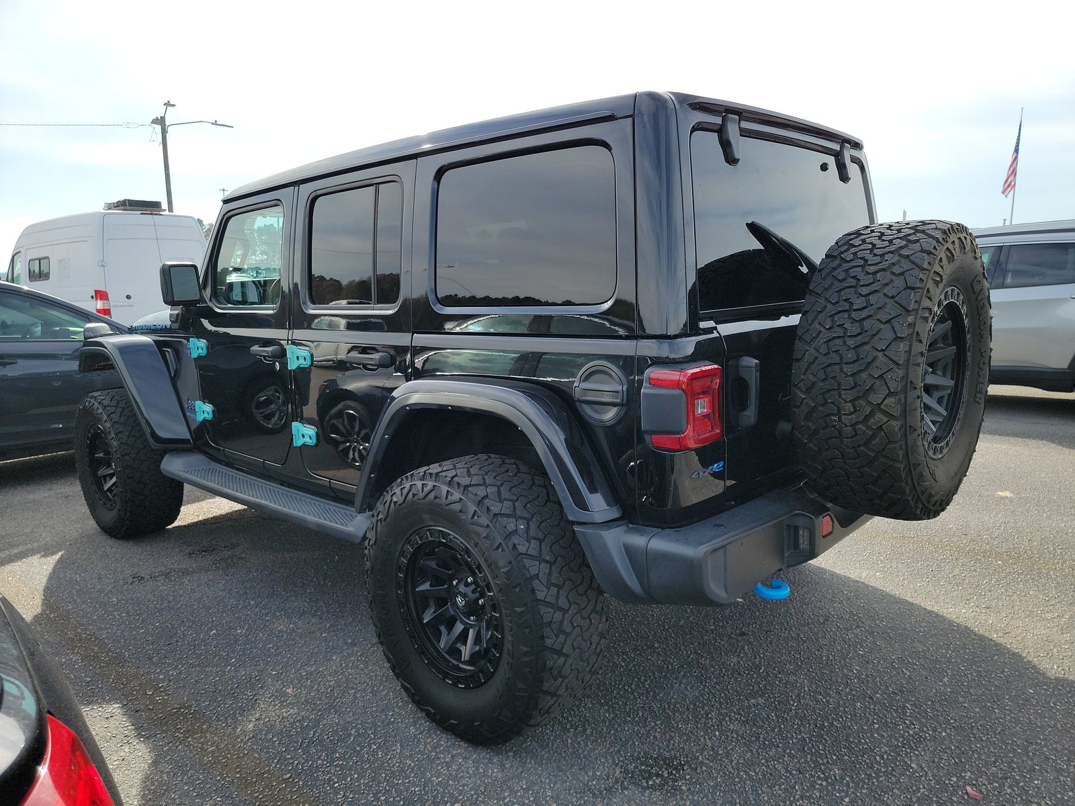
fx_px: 745
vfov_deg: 56.8
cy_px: 403
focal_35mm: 24
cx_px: 538
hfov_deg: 71.6
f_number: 1.8
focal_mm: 6.7
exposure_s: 1/409
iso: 50
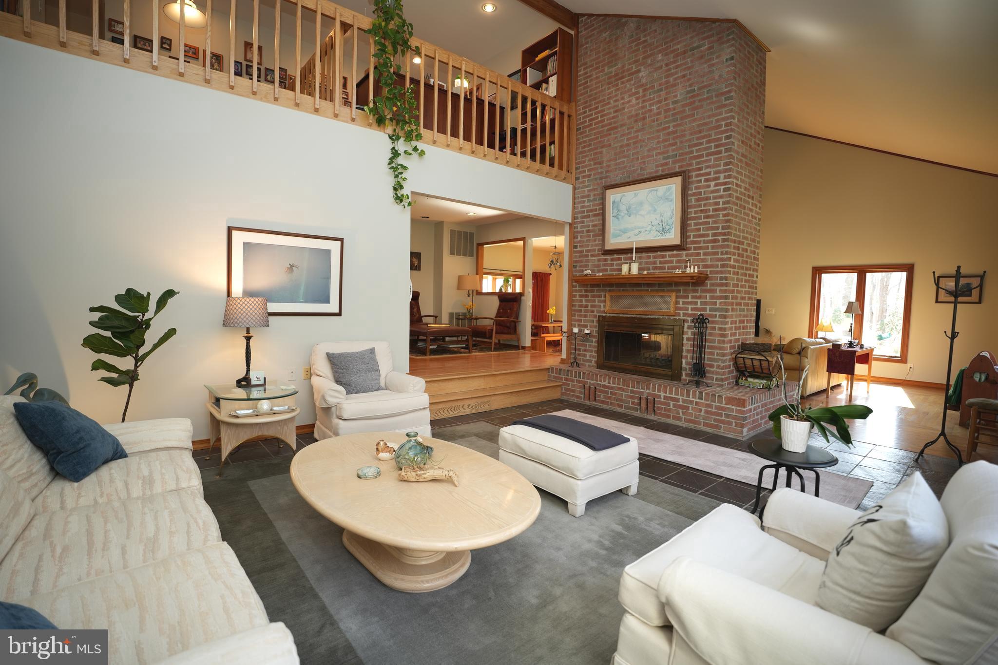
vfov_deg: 73.7
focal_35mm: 16
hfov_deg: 96.7
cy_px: 332
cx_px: 499
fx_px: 443
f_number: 2.8
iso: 200
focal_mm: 16
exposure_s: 1/60
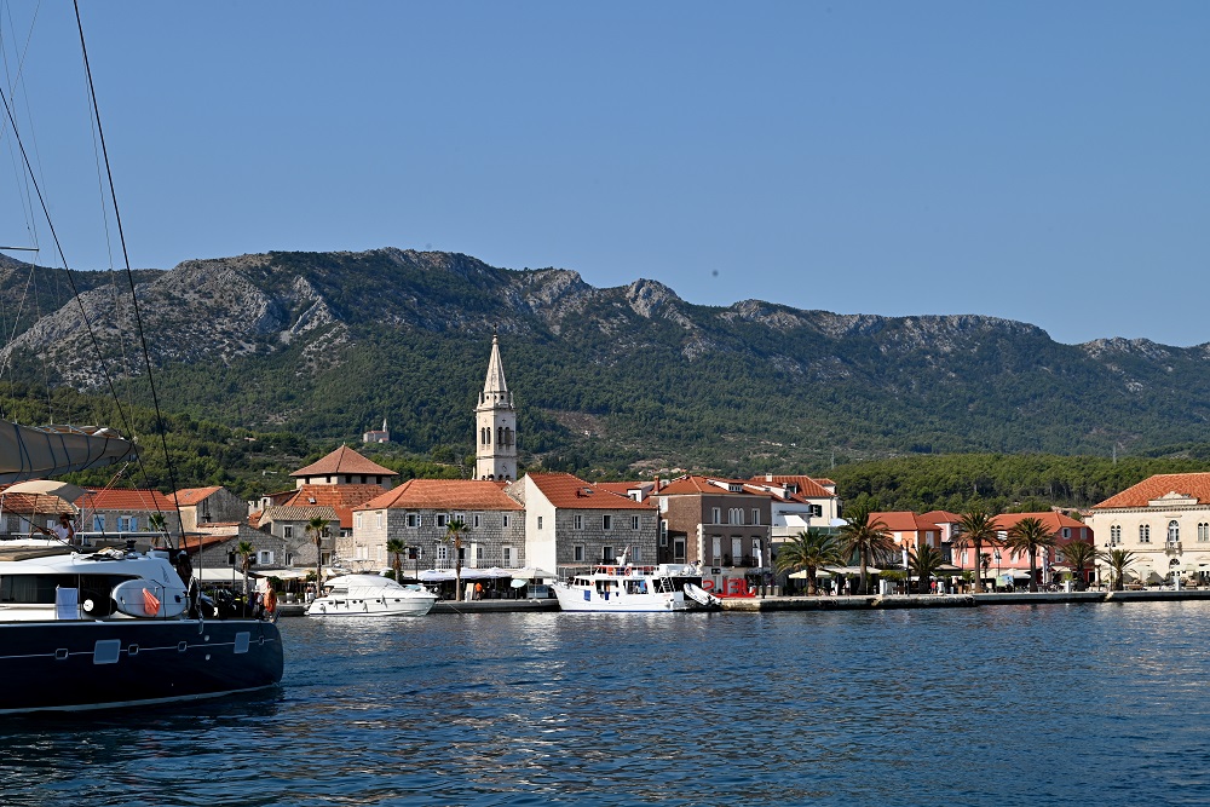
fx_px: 2353
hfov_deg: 28.8
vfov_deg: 19.5
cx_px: 605
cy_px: 404
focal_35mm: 70
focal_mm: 70
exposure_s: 1/125
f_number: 16
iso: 100
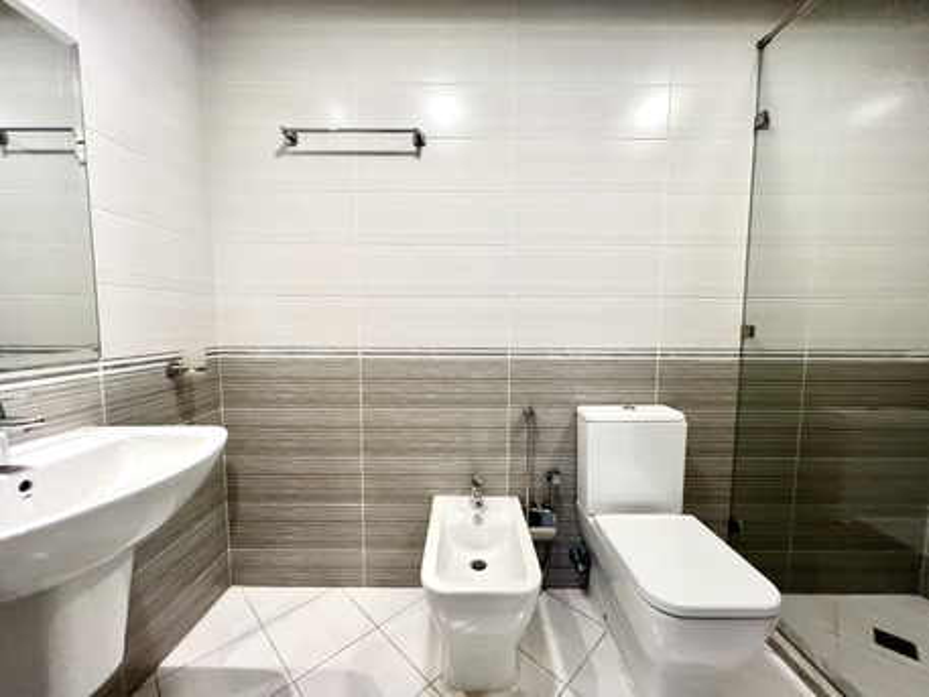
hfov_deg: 106.2
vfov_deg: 89.9
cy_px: 348
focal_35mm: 13
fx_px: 349
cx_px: 464
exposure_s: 1/100
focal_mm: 1.57
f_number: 1.8
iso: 200
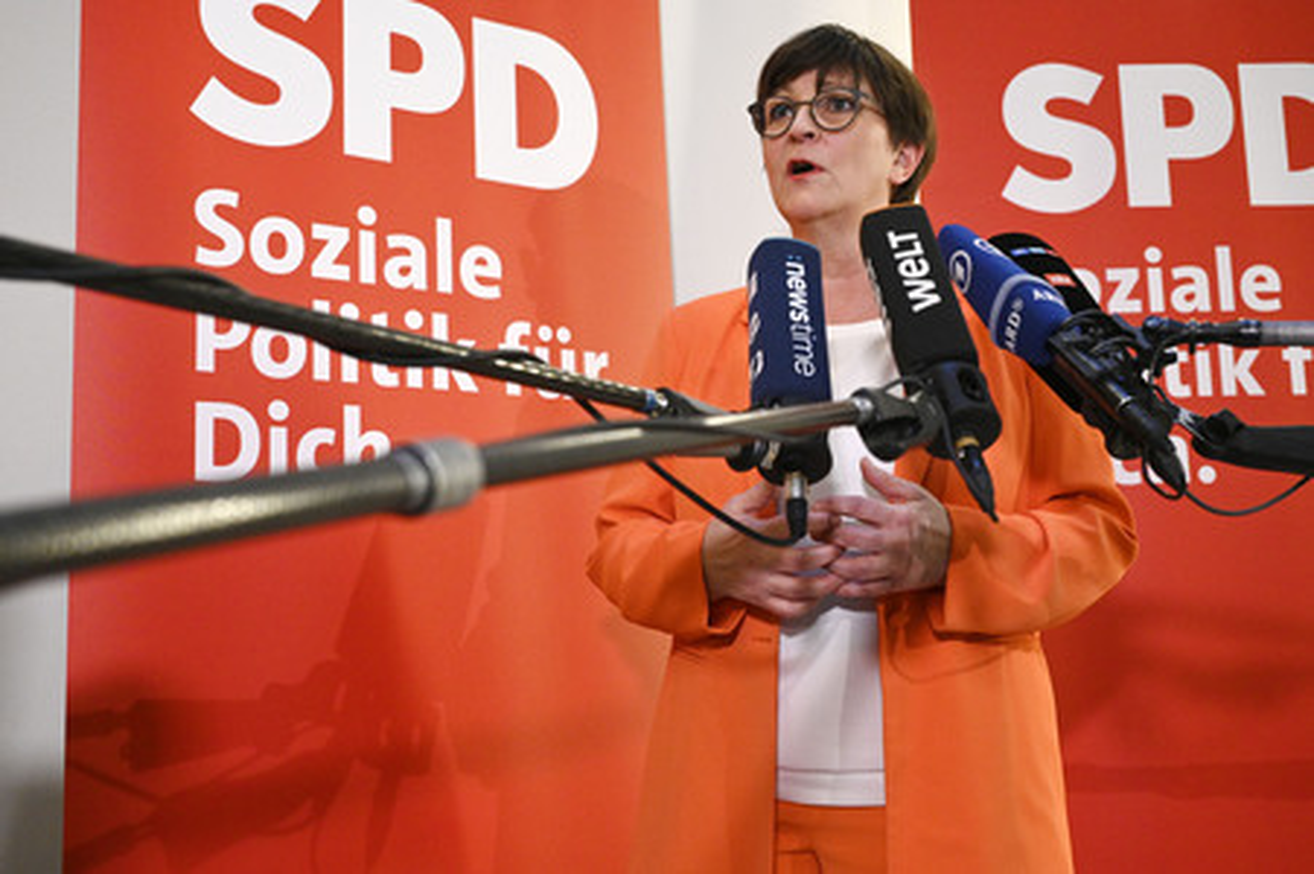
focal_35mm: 39
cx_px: 657
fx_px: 1422
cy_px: 437
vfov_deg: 34.2
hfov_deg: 49.6
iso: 6400
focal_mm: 39
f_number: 4.5
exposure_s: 1/200
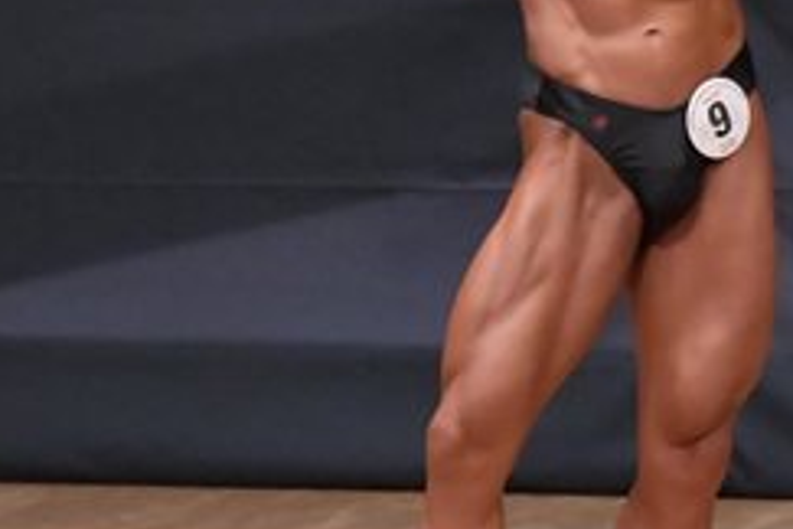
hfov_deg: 2.4
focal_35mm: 862
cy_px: 69
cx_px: 472
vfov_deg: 1.6
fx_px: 18986
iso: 6400
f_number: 5.6
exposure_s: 1/400
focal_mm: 180
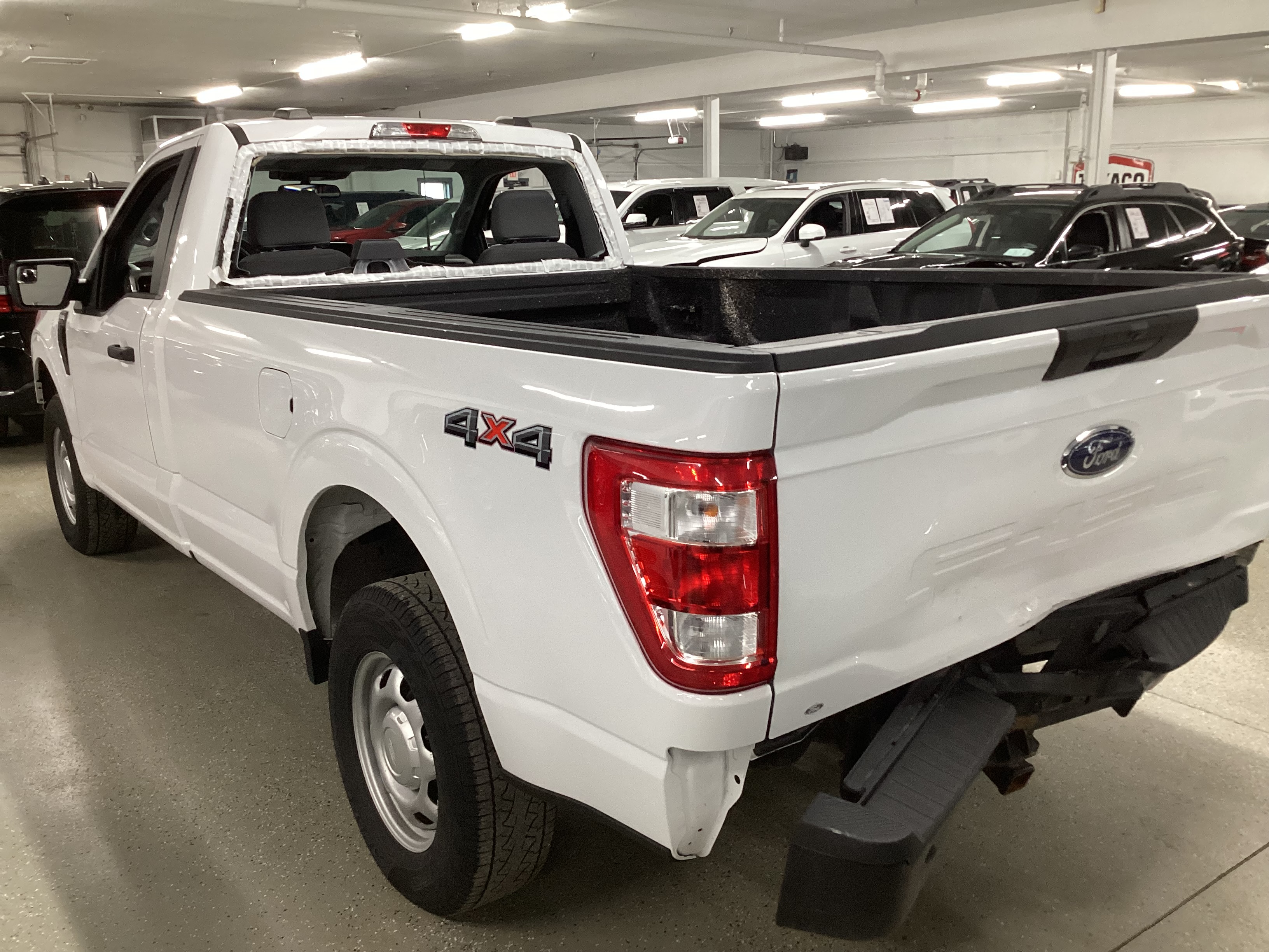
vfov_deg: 45.4
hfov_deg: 58.4
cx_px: 634
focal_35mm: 31
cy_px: 476
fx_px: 1136
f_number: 2.4
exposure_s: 1/50
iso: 200
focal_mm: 3.3
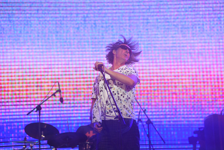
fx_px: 995
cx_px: 112
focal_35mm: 160
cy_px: 75
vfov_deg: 8.6
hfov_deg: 12.8
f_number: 4
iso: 5000
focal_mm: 160
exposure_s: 1/1000
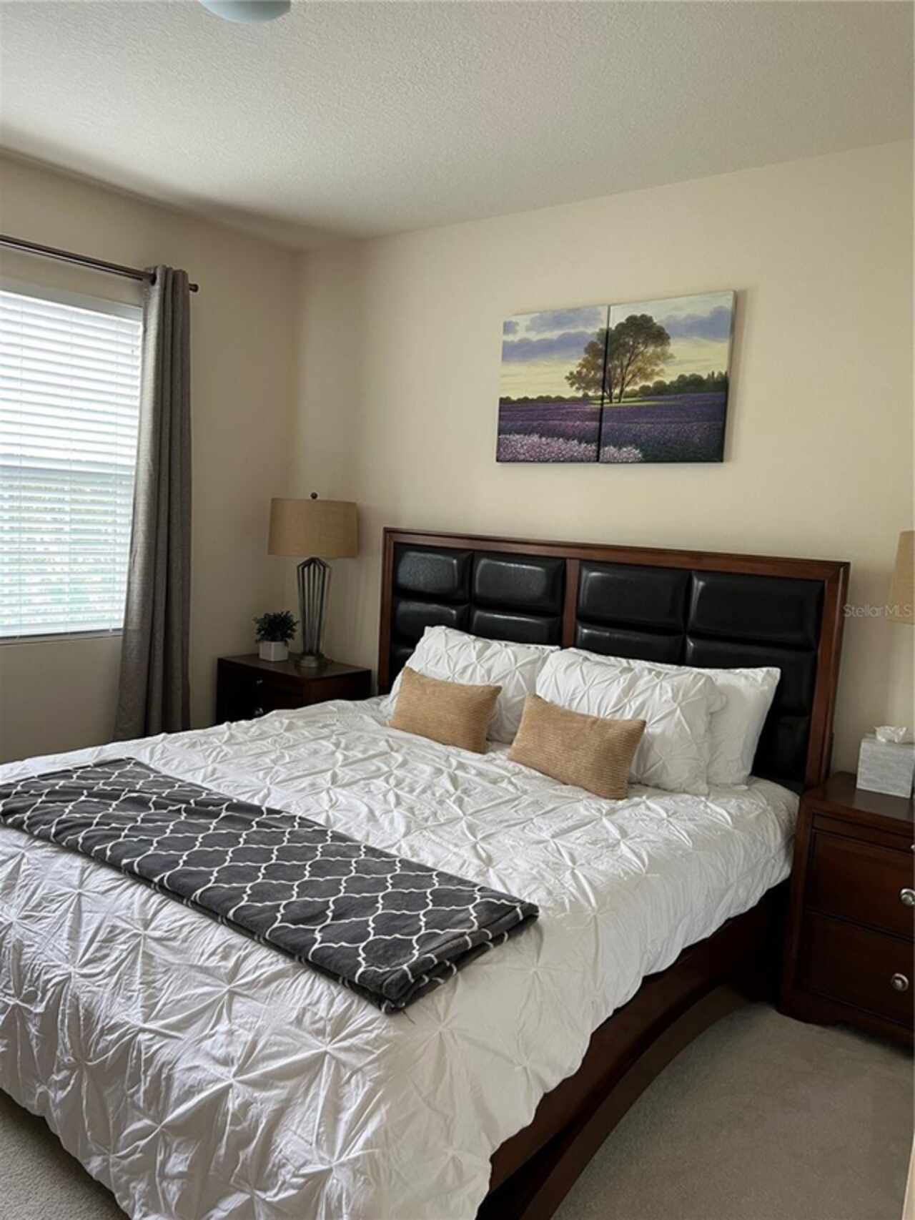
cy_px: 610
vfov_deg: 67.3
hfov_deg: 53.1
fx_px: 916
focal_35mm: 26
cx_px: 458
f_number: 1.5
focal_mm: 5.7
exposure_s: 1/60
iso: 80
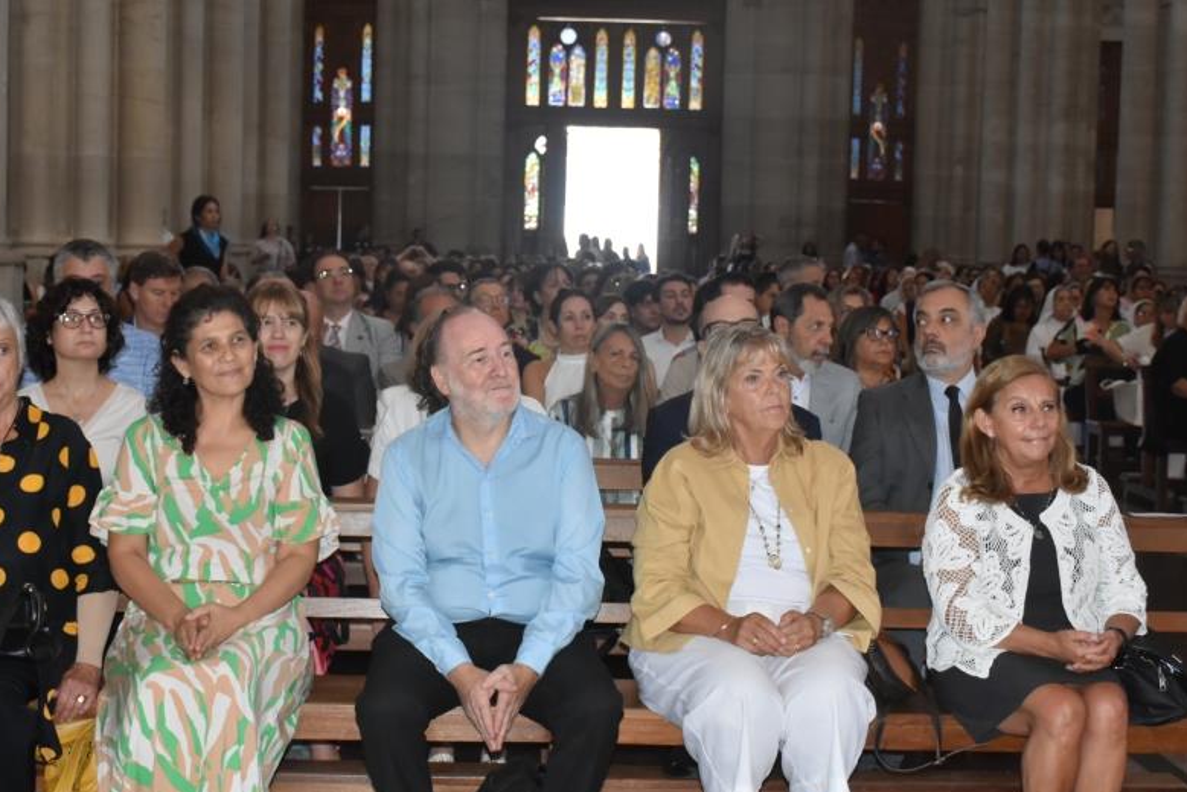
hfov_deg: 30.0
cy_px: 397
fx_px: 2210
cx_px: 512
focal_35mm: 67
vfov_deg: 20.3
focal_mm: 34
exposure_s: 1/100
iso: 1600
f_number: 5.6
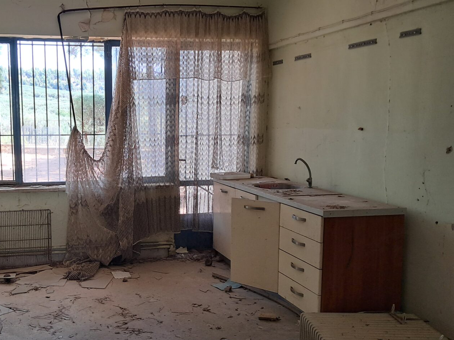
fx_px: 538
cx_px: 127
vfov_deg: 35.1
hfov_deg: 44.6
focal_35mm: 41
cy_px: 176
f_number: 1.8
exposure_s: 1/50
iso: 50
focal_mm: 4
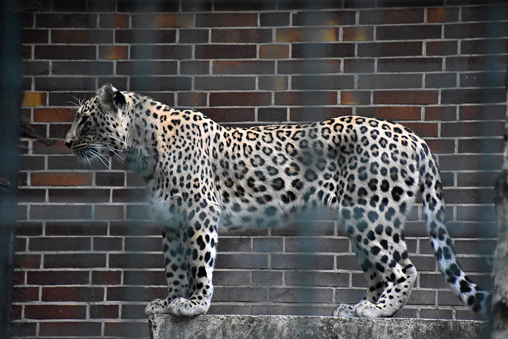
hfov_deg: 9.8
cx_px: 254
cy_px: 170
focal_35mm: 210
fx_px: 2964
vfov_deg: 6.5
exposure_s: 1/500
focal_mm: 140
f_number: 5.6
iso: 11400
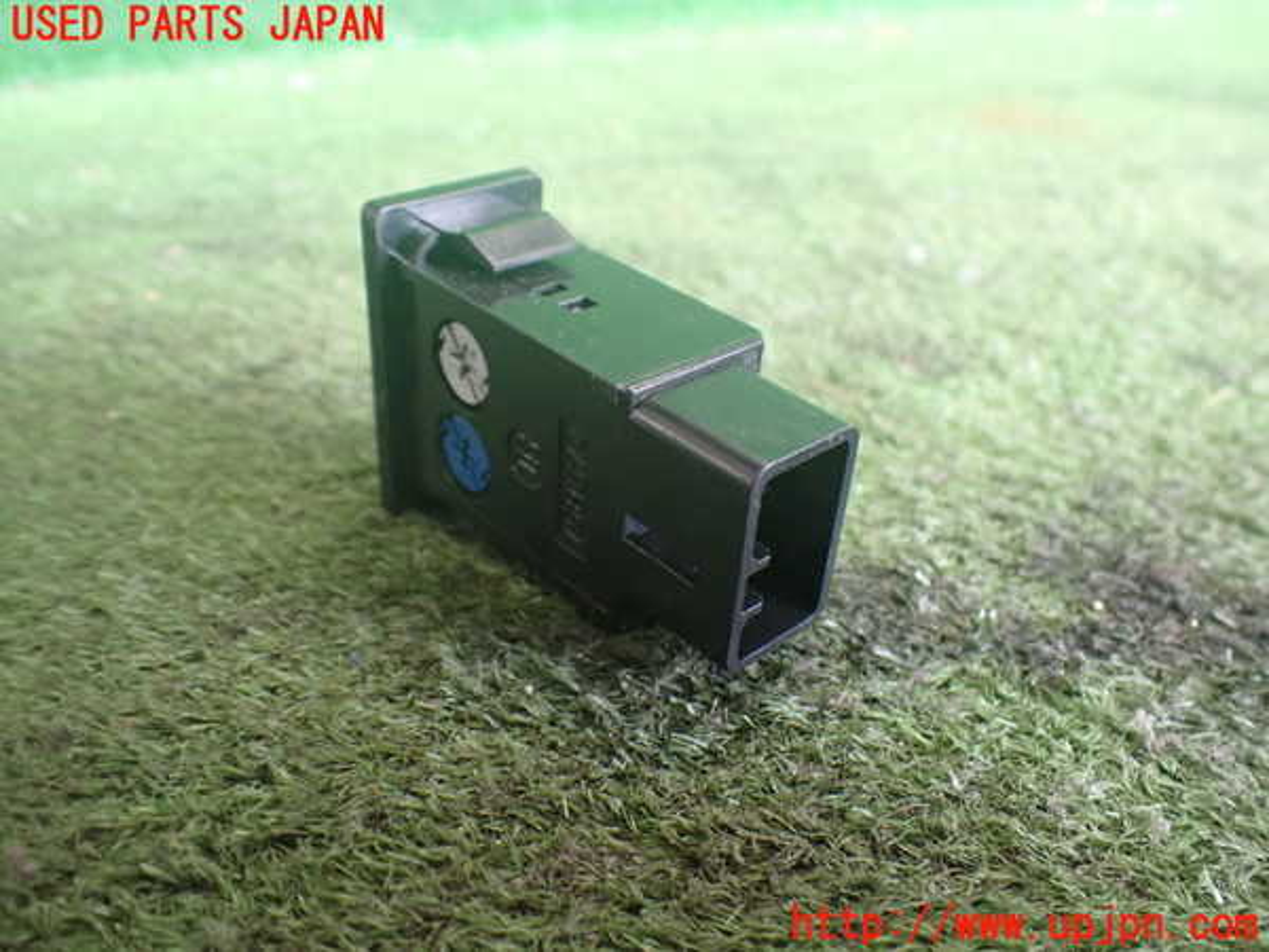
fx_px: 1100
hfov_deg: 60.0
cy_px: 476
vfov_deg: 46.8
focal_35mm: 30
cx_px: 634
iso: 800
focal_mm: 5.4
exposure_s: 1/80
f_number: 2.3
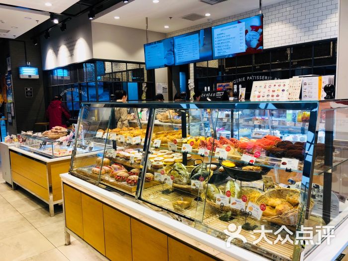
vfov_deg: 49.7
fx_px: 281
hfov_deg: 63.4
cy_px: 130
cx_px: 174
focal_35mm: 28
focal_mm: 4
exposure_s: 1/50
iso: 25
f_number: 1.8
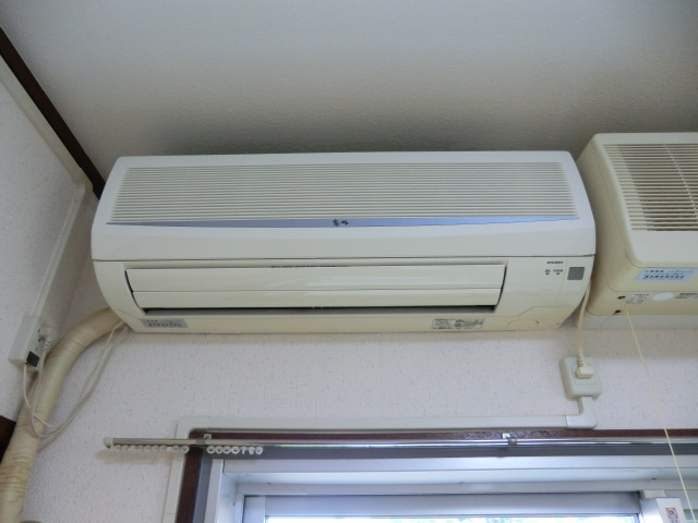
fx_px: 484
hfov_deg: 71.6
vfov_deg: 56.8
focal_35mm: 24
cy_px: 262
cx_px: 349
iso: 200
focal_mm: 4.3
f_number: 3.2
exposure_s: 1/60
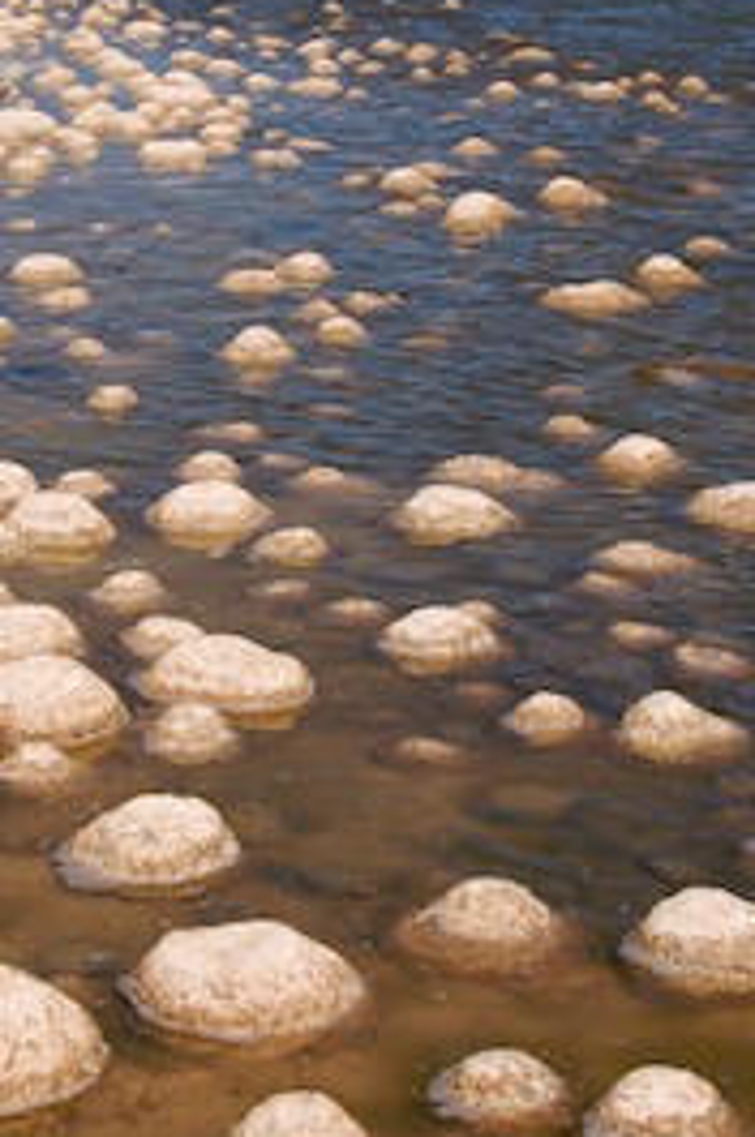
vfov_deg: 20.0
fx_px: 3217
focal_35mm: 102
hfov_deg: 13.3
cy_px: 369
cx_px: 202
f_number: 13
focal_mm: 30
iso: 320
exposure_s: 1/640
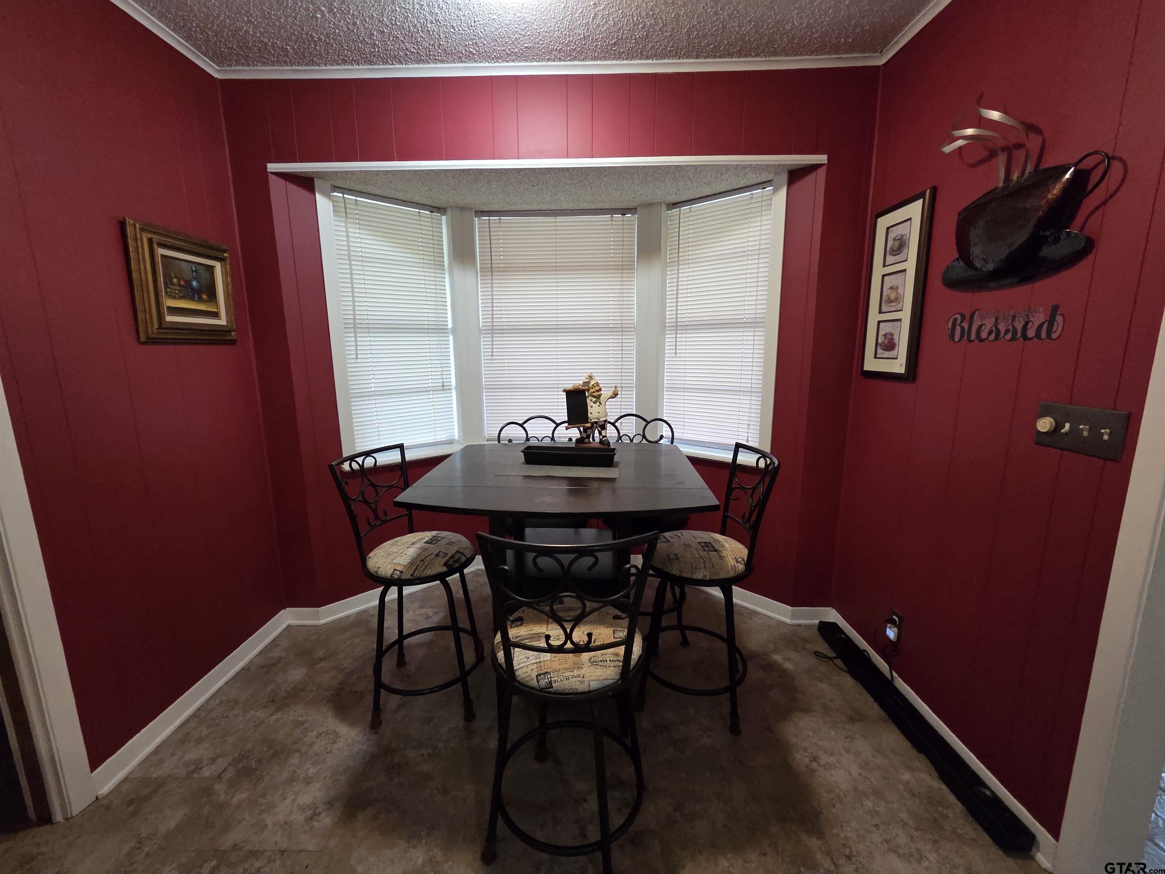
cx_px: 582
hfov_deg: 106.2
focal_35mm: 13
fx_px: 438
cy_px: 437
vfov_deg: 89.9
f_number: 2.2
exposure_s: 1/60
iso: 1000
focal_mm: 2.2
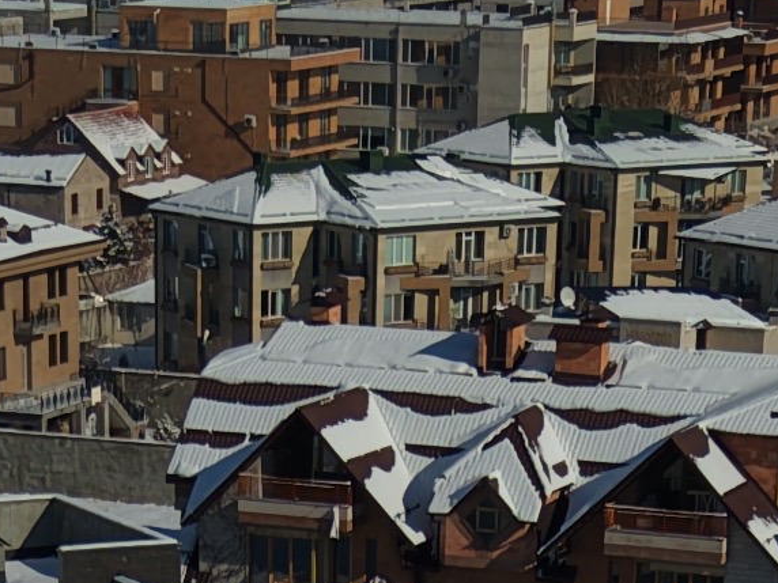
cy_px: 1788
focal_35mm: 172
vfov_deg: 7.5
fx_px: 3866
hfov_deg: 11.5
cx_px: 313
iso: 100
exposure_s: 1/500
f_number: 1.8
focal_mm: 8.67
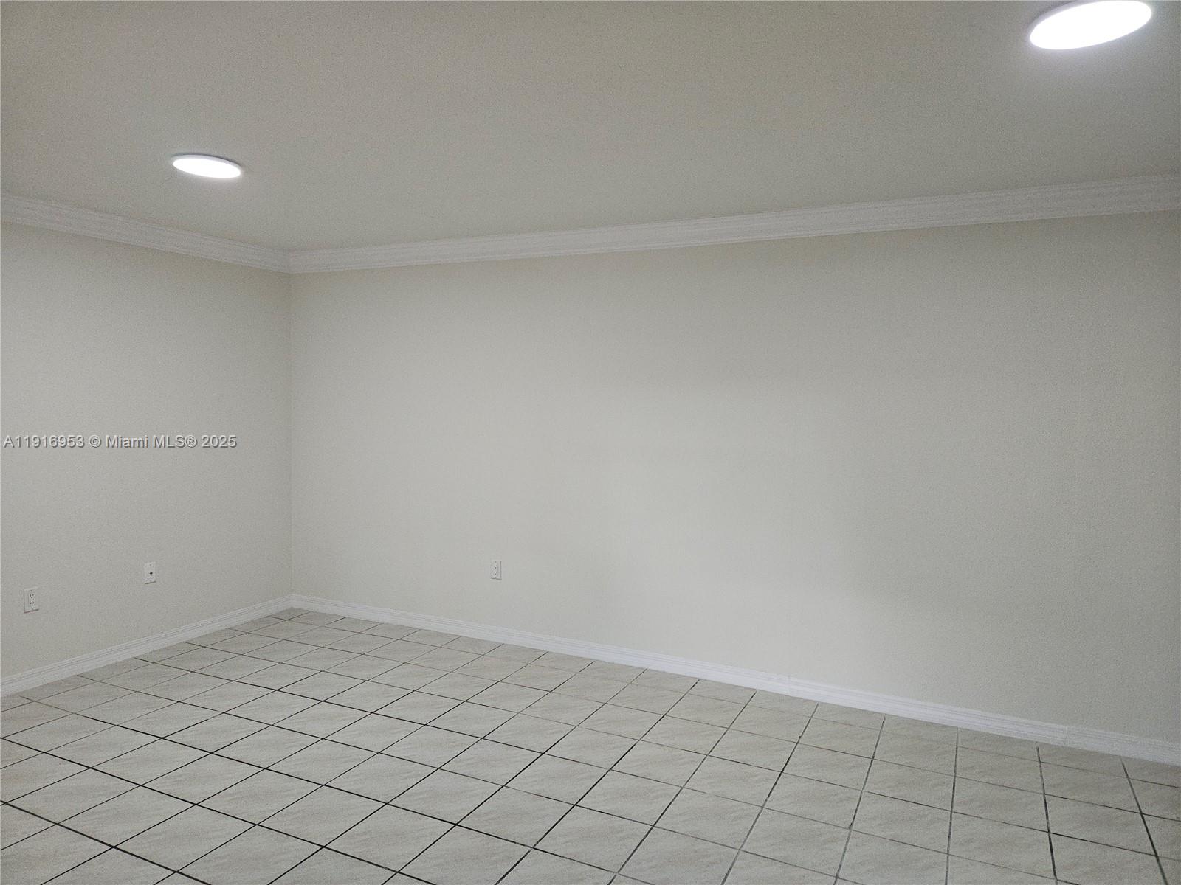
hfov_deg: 73.9
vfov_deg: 58.9
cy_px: 442
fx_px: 785
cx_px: 590
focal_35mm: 23
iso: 100
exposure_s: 1/60
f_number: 1.8
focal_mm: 5.4
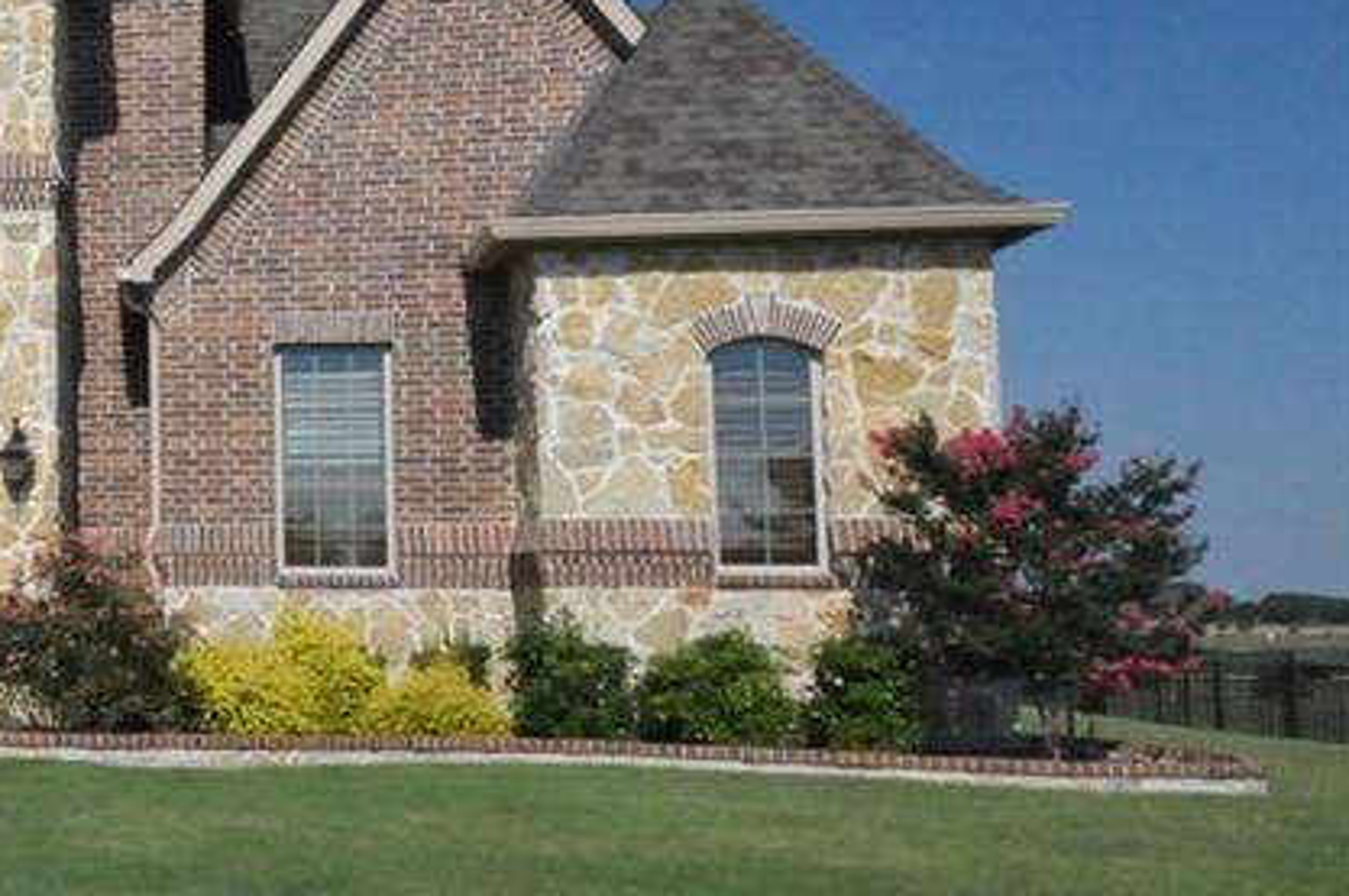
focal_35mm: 55
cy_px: 364
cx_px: -294
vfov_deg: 24.4
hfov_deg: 30.4
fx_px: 2067
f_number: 16
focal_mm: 15
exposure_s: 1/1000
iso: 3200
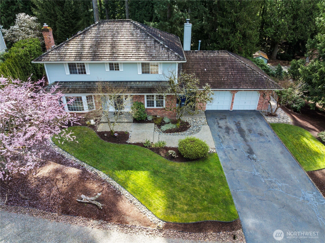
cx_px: 162
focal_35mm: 24
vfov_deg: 56.7
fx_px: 225
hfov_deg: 71.6
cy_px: 122
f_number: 7.1
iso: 100
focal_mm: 12.29
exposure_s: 1/50
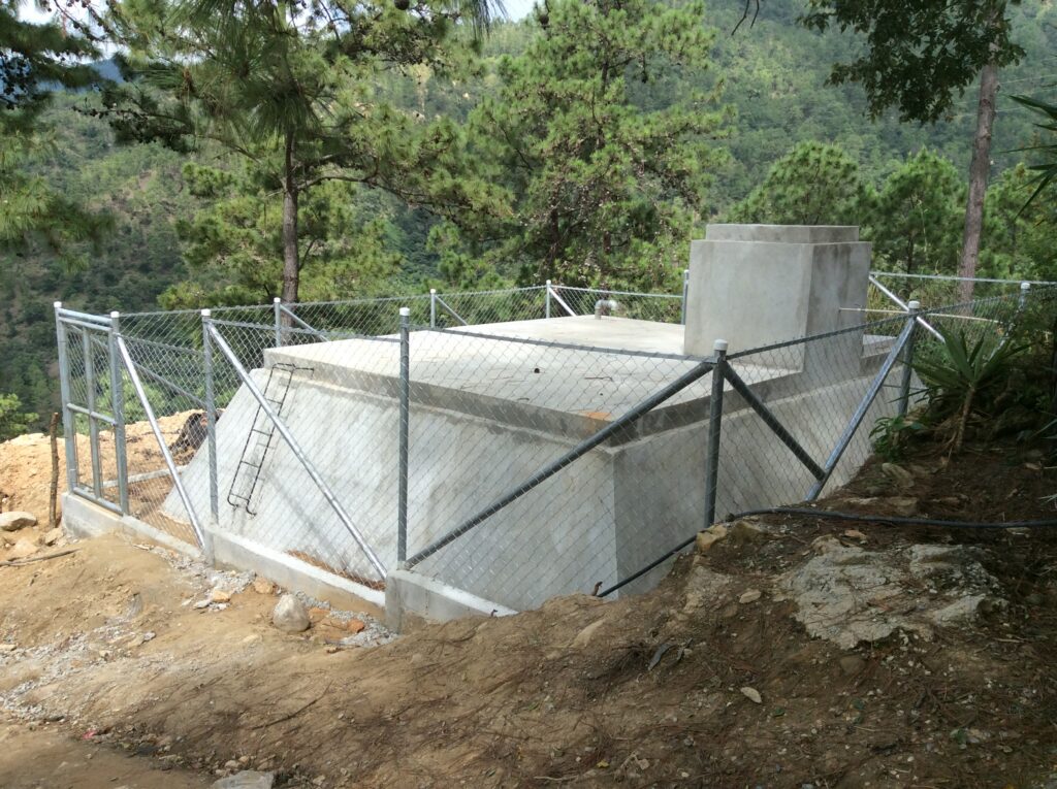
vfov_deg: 44.1
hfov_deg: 56.9
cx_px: 528
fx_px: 976
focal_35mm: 32
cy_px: 394
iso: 32
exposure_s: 1/752
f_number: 2.4
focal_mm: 3.3
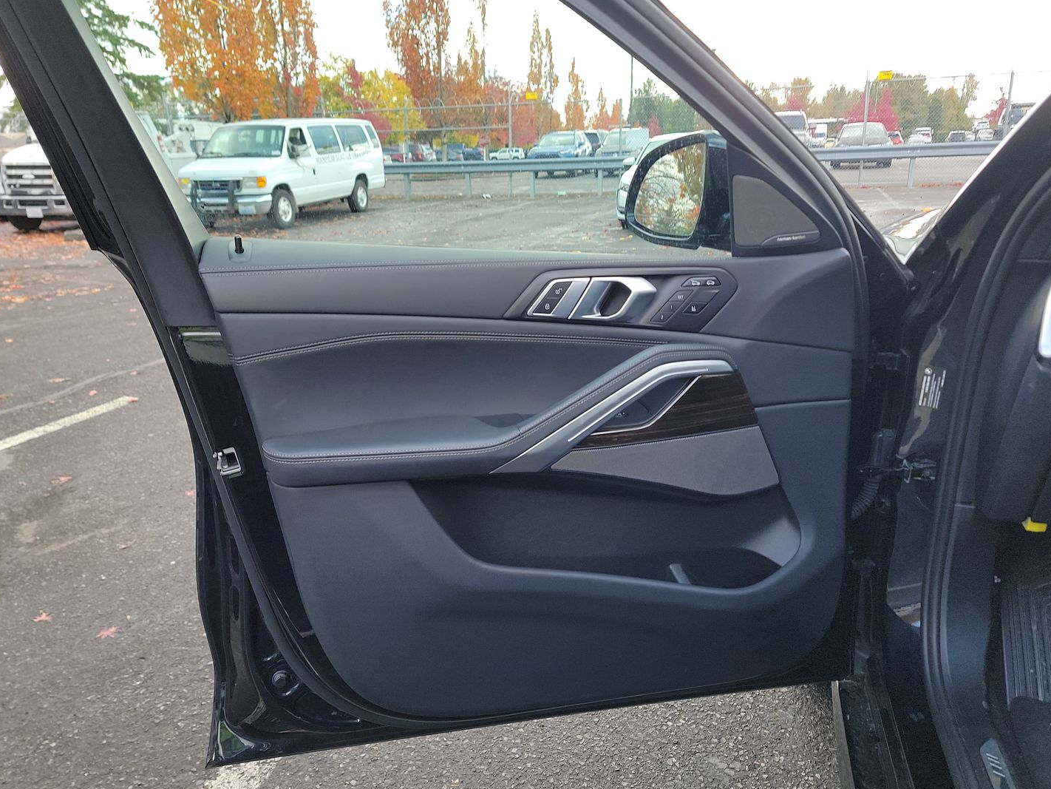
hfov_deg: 65.3
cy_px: 419
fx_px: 820
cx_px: 516
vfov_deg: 51.3
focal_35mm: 27
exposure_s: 1/119
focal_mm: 6.7
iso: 64
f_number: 1.8
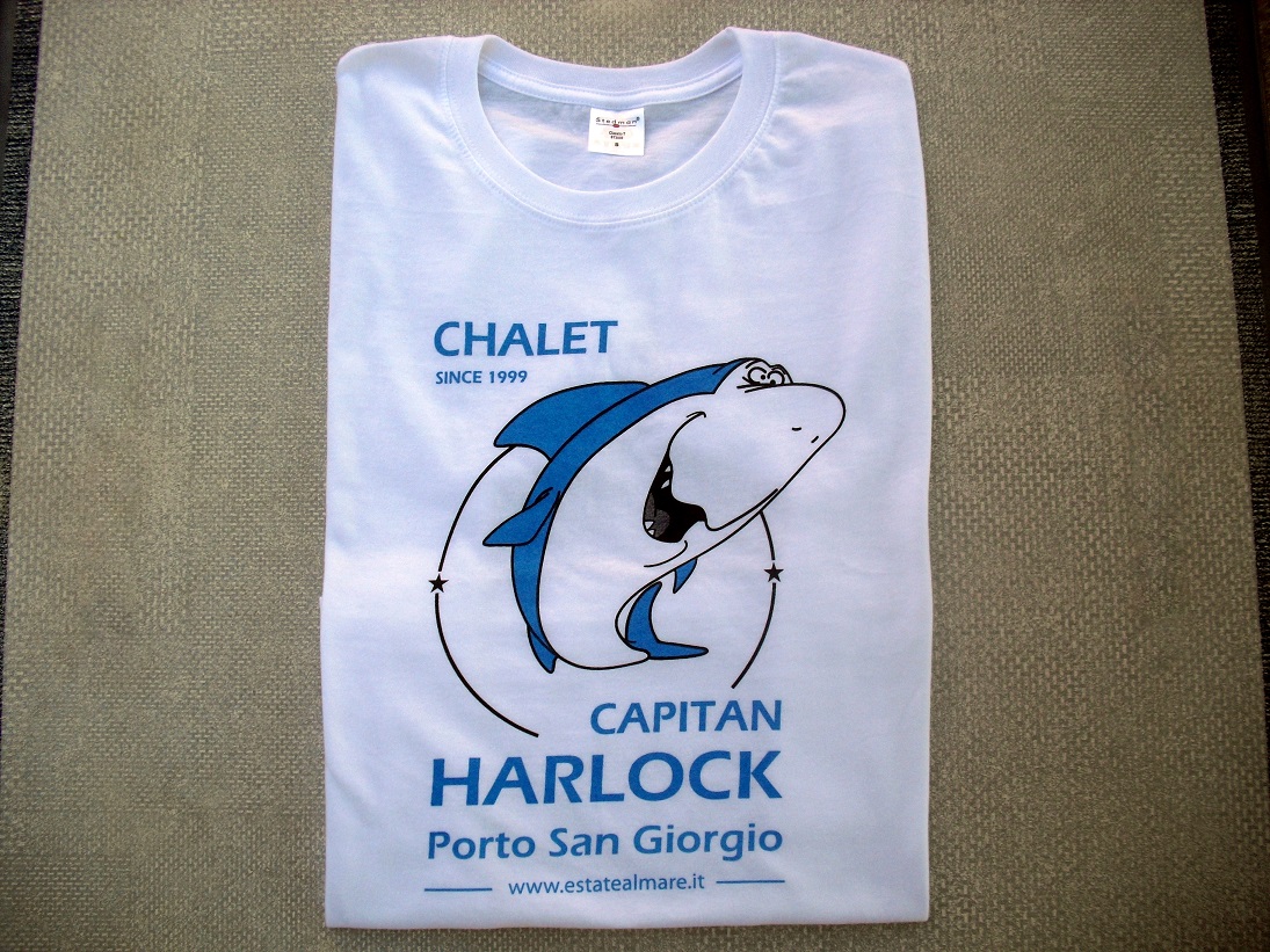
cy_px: 476
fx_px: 1321
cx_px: 635
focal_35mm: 36
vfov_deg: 39.6
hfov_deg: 51.4
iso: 100
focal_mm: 6.3
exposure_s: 1/100
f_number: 7.8
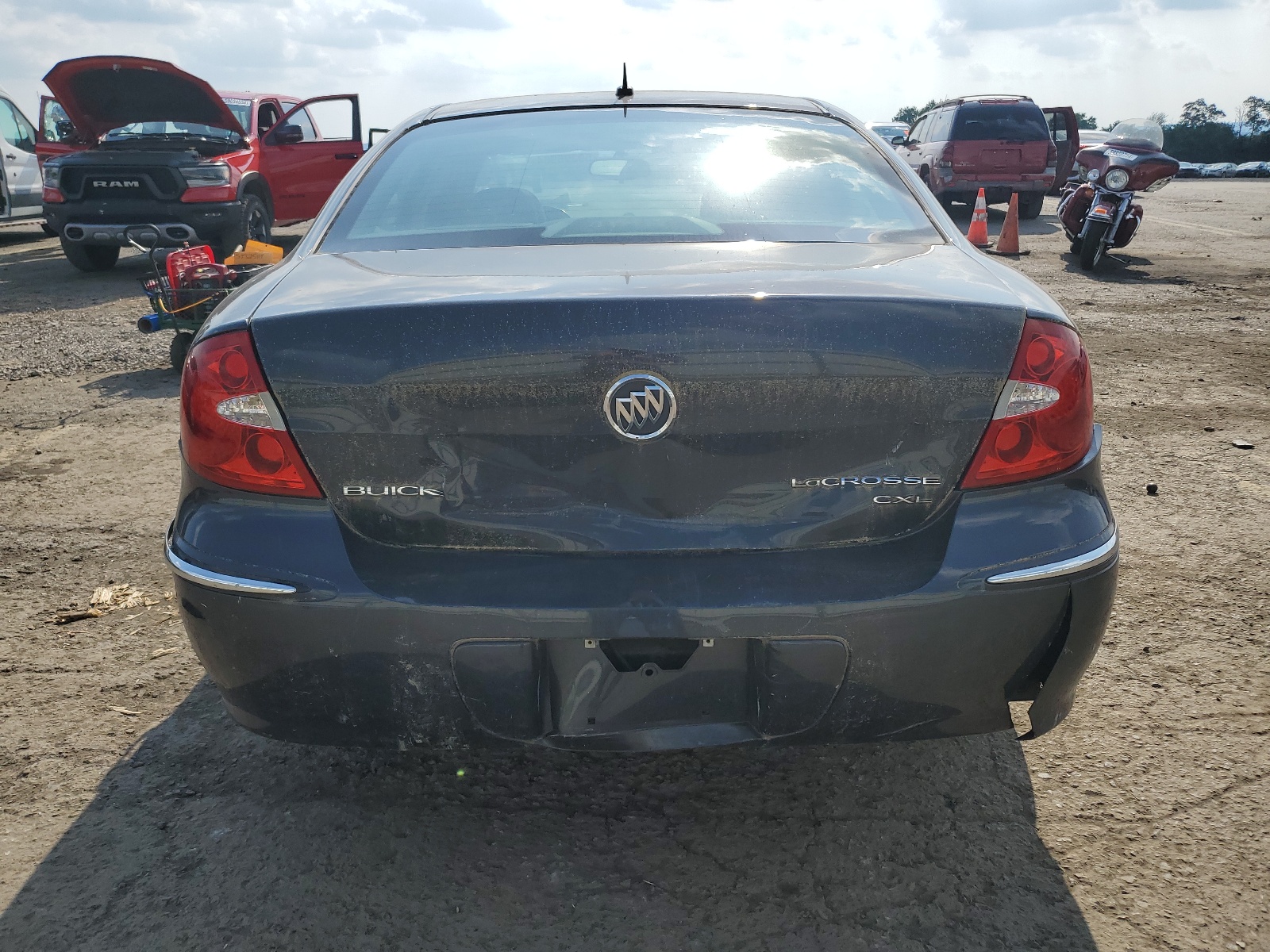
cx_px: 635
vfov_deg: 53.1
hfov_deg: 67.3
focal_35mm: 26
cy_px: 476
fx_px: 954
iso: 50
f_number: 1.5
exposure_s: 1/5000
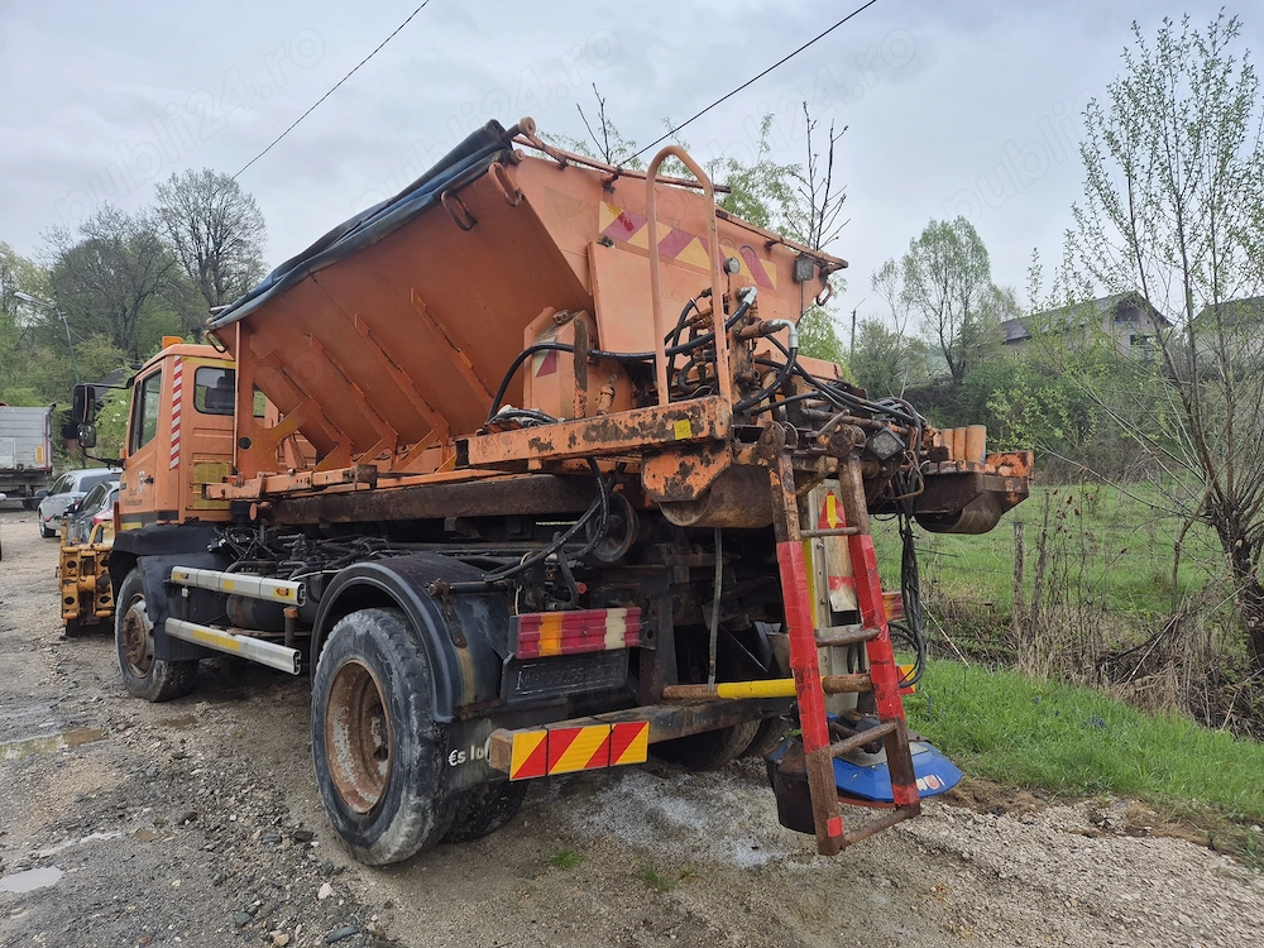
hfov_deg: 73.9
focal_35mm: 23
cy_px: 474
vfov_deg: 58.9
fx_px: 840
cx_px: 632
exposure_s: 1/180
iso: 40
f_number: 1.8
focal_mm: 5.4
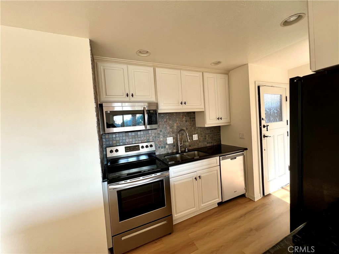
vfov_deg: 89.9
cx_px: 170
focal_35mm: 13
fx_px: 127
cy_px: 127
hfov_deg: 106.2
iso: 64
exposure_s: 1/99
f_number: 1.8
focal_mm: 1.57
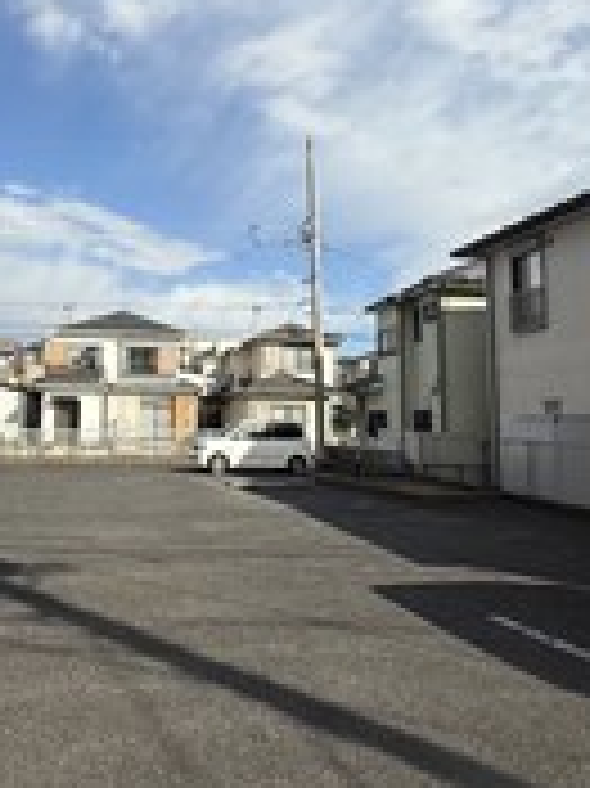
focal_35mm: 32
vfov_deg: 56.3
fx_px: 728
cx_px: 234
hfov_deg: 43.9
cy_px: 302
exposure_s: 1/2976
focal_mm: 2.22
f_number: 2.2
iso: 50
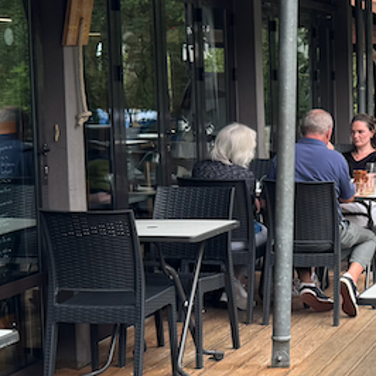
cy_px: 223
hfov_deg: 15.6
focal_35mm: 102
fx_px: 1253
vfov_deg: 17.0
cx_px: 581
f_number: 1.78
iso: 80
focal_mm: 6.76
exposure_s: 1/572
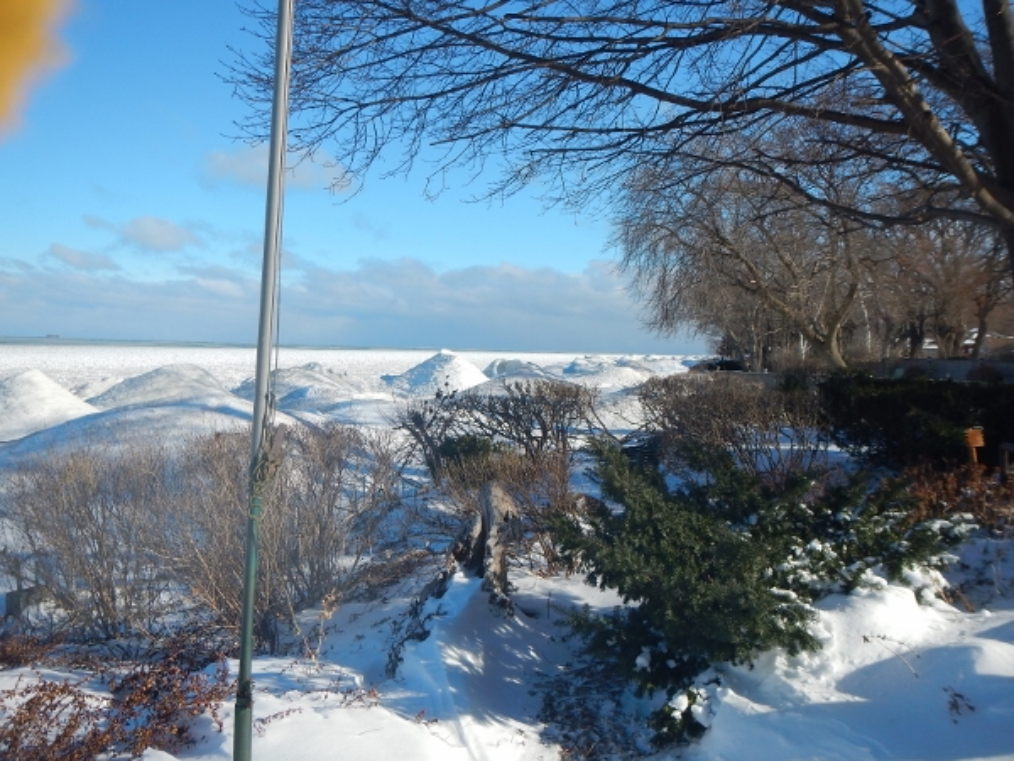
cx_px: 507
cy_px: 380
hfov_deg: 55.4
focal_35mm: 33
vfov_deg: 42.9
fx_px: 967
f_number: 3.9
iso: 125
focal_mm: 5.9
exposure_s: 1/1000
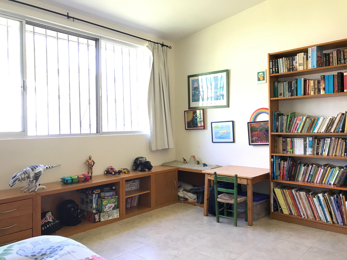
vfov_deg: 49.7
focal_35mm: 28
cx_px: 174
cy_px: 130
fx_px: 281
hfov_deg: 63.4
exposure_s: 1/30
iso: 25
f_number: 1.8
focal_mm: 3.99
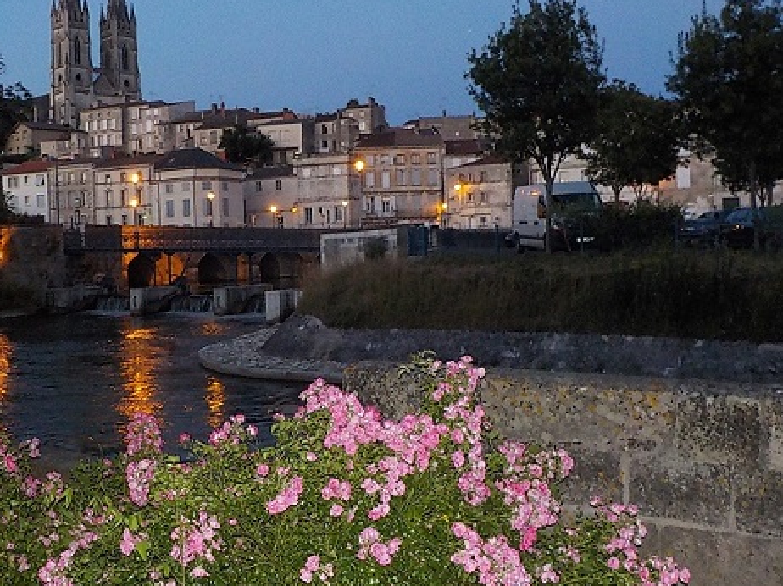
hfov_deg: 47.4
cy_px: 256
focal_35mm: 39
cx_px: 292
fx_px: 882
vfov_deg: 36.7
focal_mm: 4.1
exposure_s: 1/30
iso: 500
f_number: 3.3
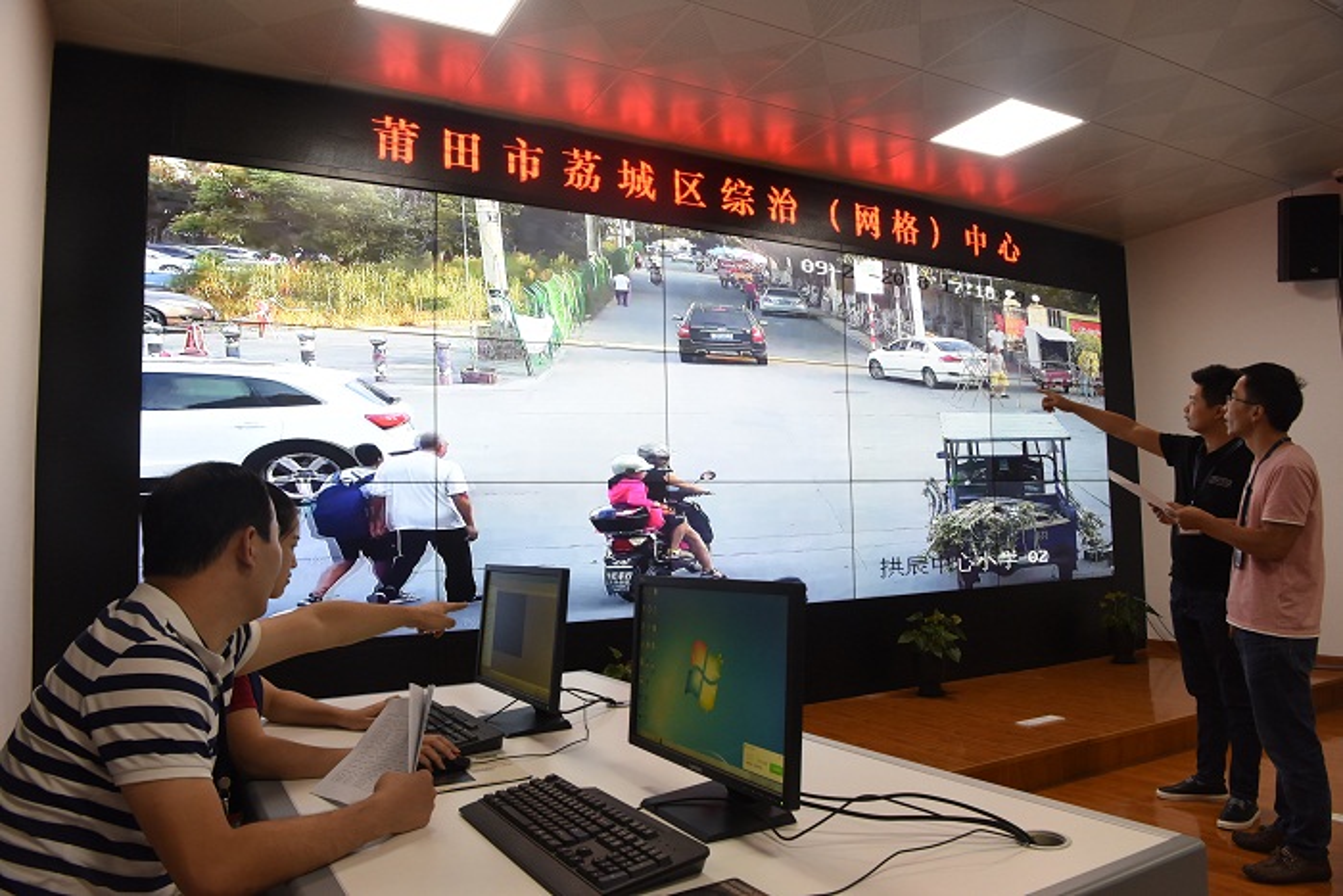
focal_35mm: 24
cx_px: 672
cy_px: 448
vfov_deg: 53.2
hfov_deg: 73.7
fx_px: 895
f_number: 14
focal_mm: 24
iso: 1600
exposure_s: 1/25
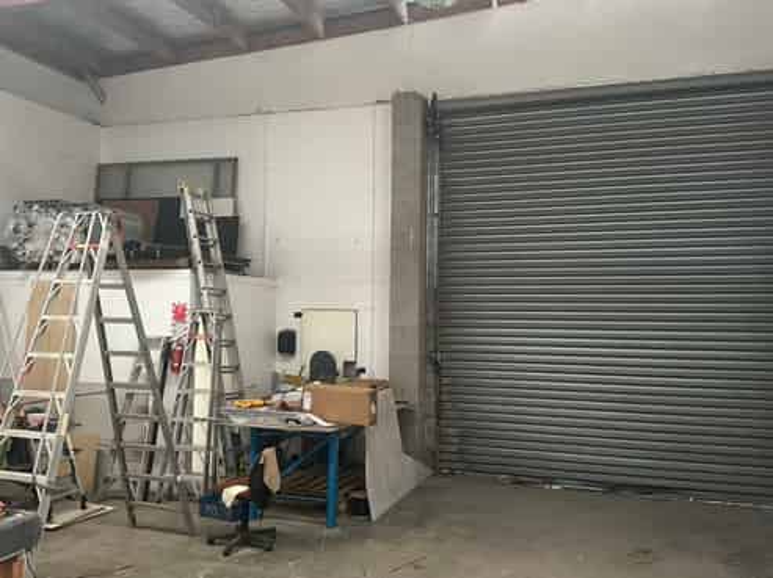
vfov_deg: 56.8
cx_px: 386
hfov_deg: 71.6
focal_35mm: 24
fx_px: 536
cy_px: 289
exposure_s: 1/33
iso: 640
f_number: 1.78
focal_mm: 6.86
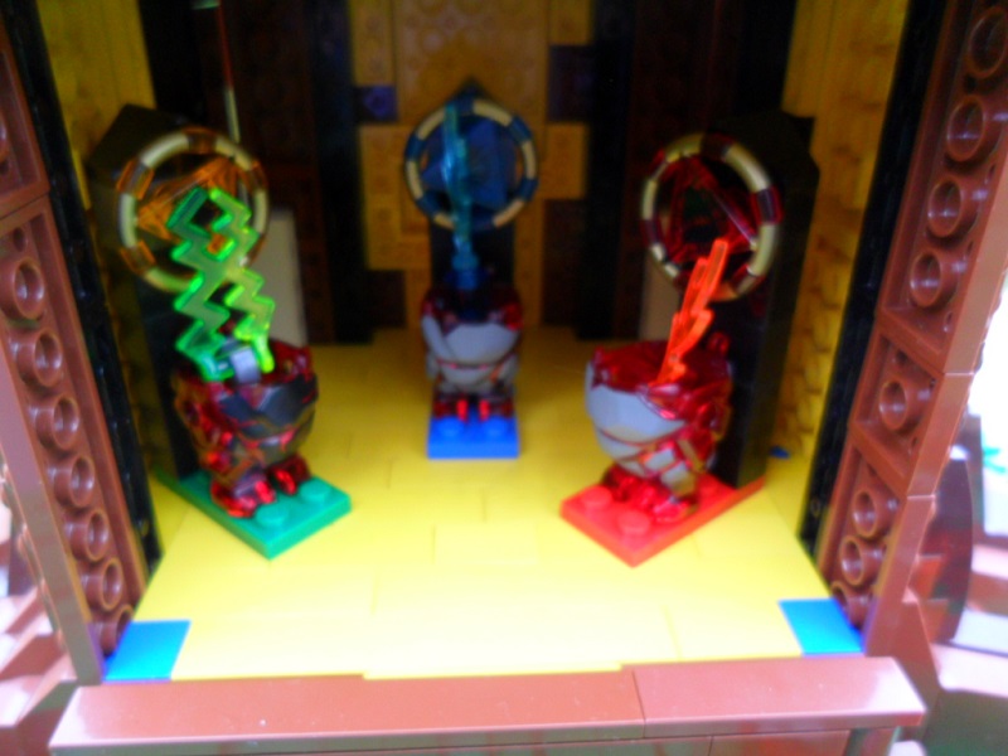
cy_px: 378
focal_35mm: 27
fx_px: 786
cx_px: 504
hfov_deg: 65.3
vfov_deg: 51.4
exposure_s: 1/45
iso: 120
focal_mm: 4.9
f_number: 3.5
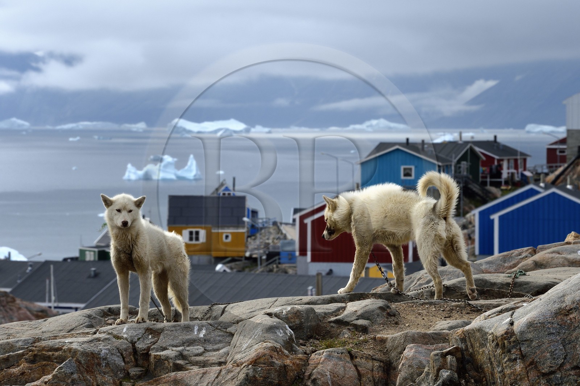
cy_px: 193
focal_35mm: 155
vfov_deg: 8.9
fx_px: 2497
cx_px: 290
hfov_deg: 13.3
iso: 400
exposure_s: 1/400
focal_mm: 155
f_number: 10
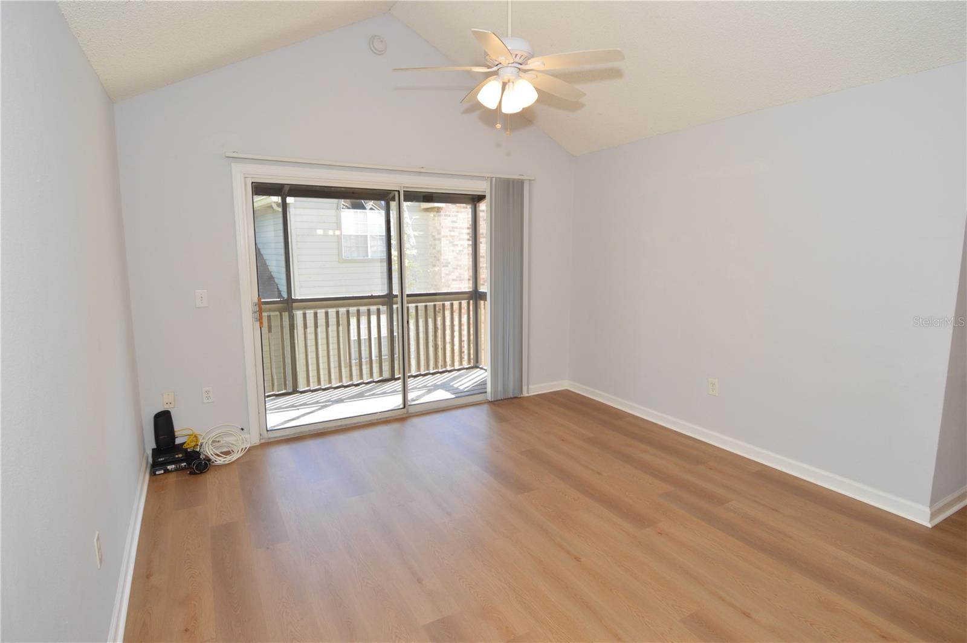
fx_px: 483
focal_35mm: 18
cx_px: 484
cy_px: 322
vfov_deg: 67.3
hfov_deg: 90.1
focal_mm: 12
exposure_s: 1/100
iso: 400
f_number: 5
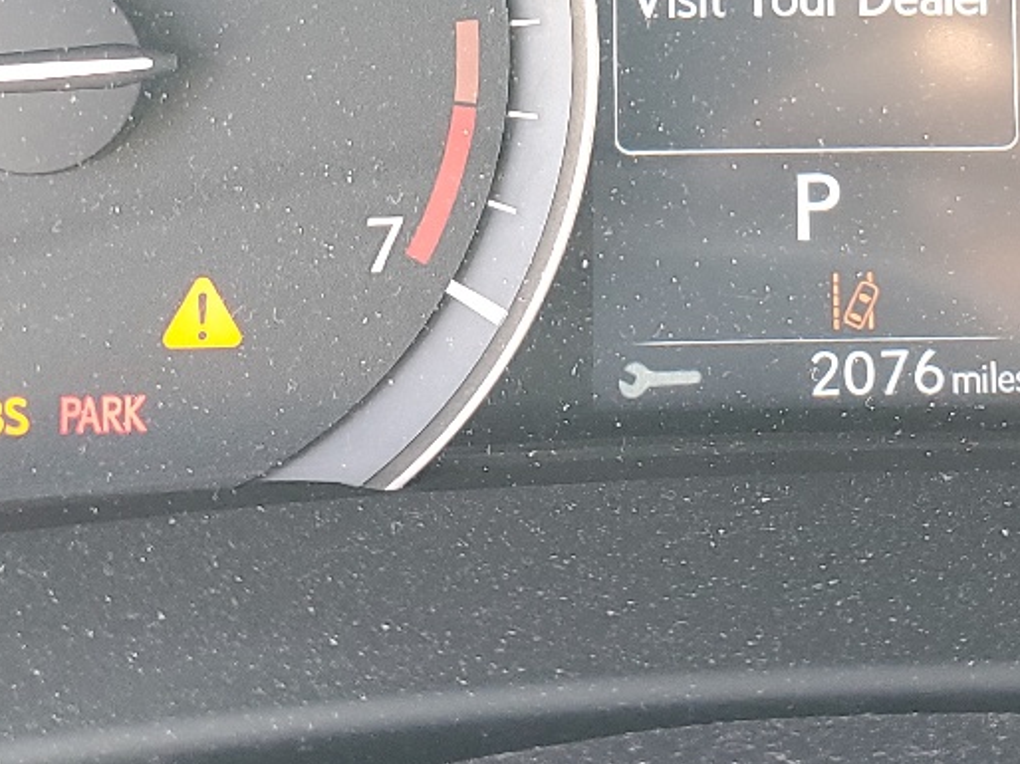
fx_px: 2386
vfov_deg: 17.4
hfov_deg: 24.1
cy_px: -149
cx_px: 639
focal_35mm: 81
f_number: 1.5
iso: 91
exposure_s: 1/60.2
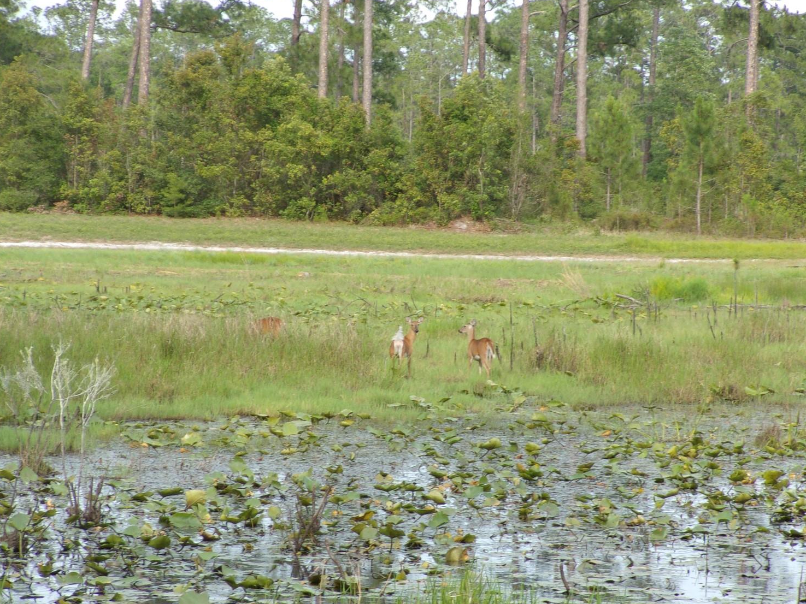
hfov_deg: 12.8
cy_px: 321
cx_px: 430
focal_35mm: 154
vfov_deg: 9.6
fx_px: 3585
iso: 80
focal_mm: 25.5
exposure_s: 1/85
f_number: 6.3
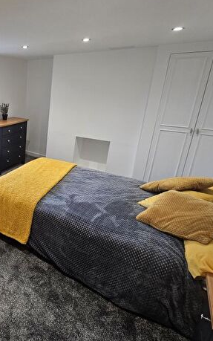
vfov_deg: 81.9
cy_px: 150
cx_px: -7
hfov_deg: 46.3
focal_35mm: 21
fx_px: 195
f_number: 2.2
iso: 160
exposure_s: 1/50
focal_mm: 2.2
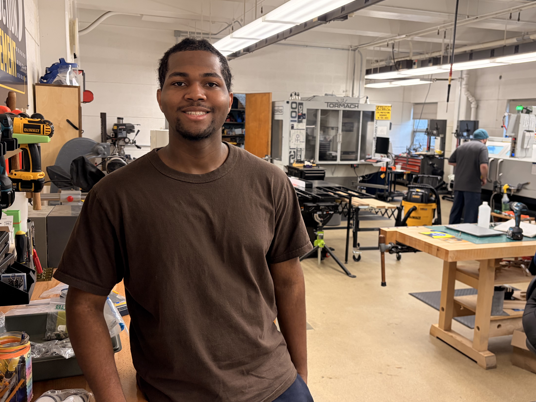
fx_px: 526
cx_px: 282
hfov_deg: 53.9
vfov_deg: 41.8
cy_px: 203
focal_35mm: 34
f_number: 1.6
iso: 200
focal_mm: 5.96
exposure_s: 1/120
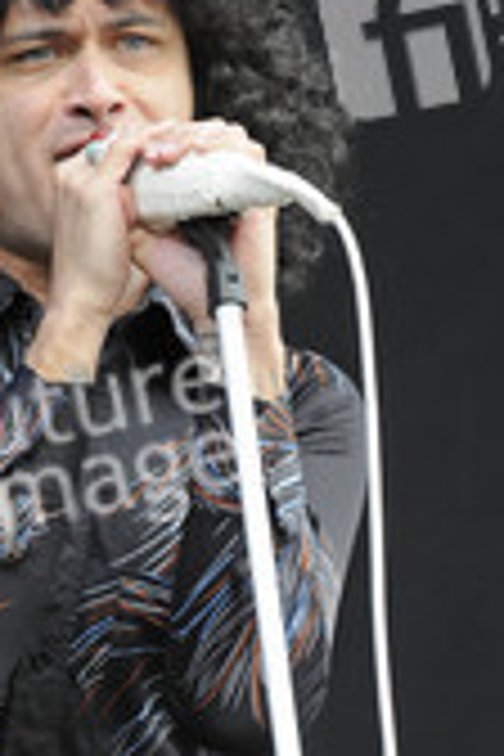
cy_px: 688
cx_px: 140
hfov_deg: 1.9
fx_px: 15014
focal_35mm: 715
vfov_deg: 2.9
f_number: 5
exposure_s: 1/320
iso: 1250
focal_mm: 200
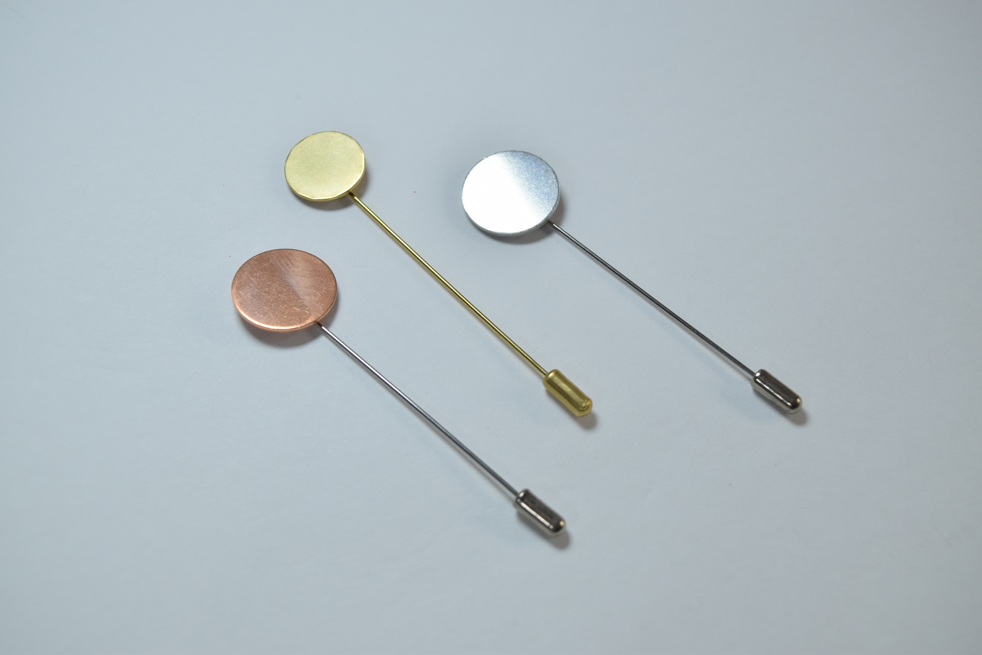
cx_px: 491
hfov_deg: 42.3
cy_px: 328
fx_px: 1268
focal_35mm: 46
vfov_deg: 28.9
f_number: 8
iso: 400
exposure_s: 1/400
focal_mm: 31
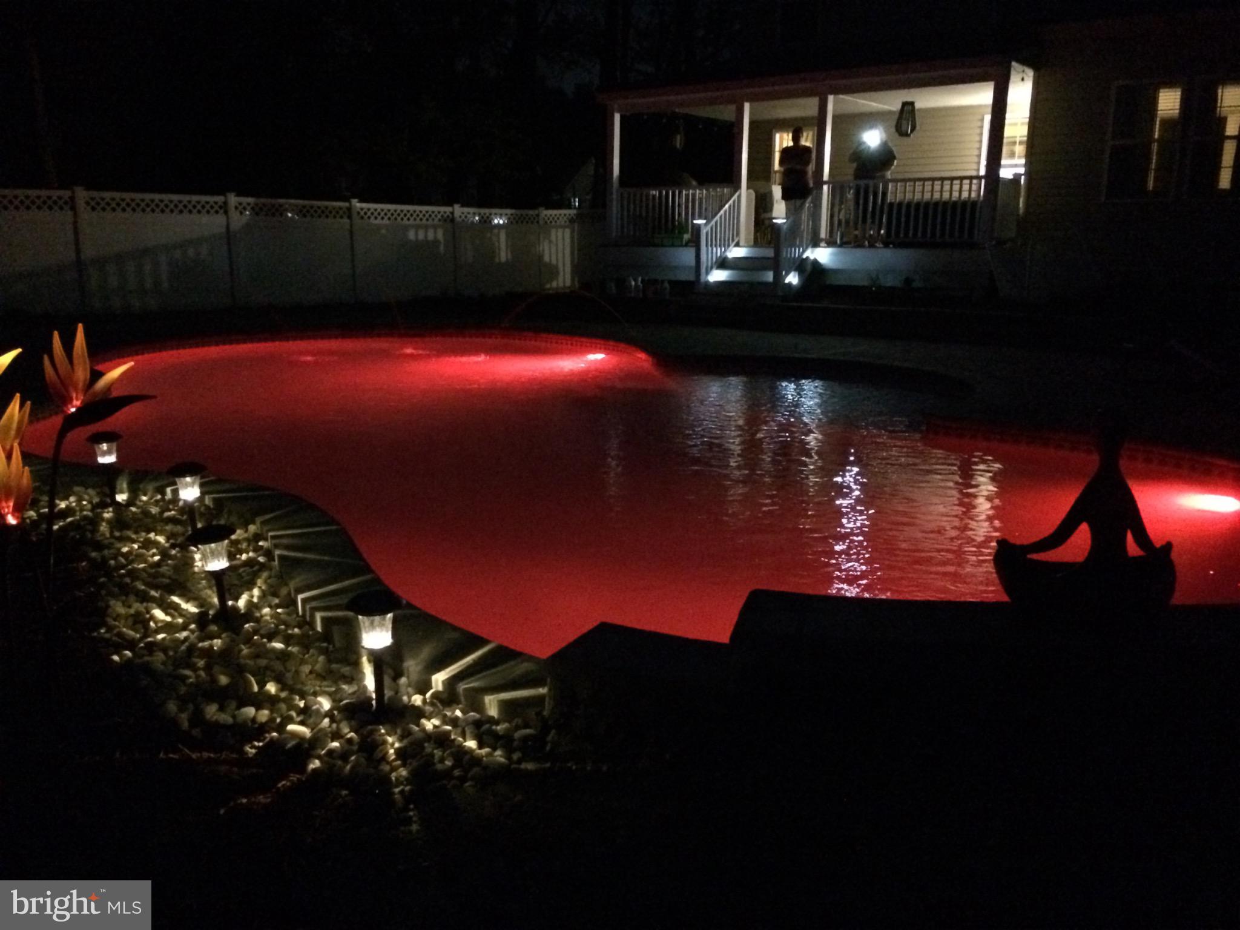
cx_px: 620
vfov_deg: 48.2
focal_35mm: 29
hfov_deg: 61.7
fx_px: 1039
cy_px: 465
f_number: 2.2
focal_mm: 4.15
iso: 2000
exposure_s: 1/15
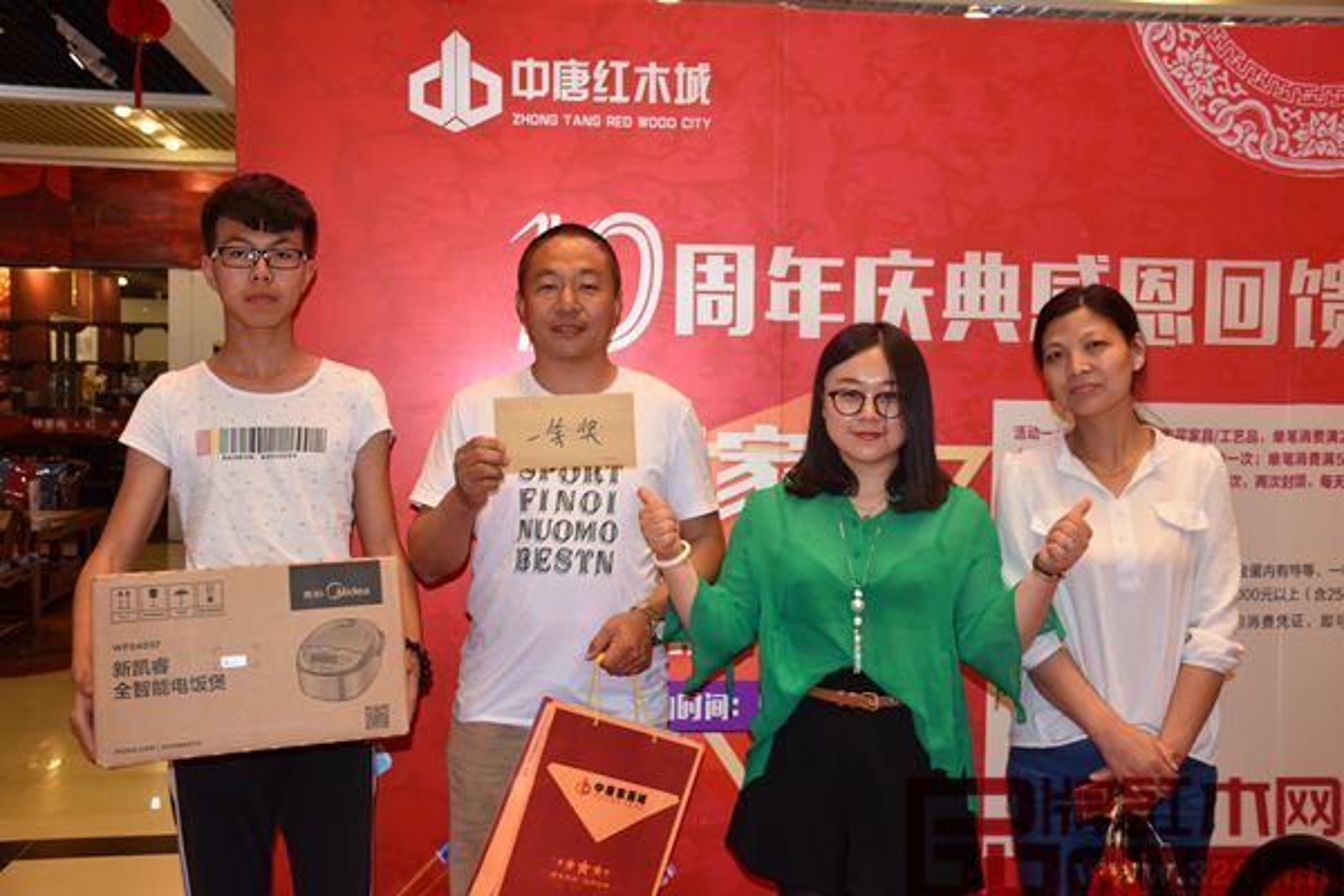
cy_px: 448
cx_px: 672
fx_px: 1344
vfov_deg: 36.9
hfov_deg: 53.1
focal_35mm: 36
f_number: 3.8
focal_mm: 24
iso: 500
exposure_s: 1/60
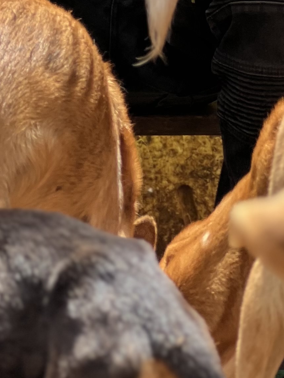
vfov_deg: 7.2
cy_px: -99
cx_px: 76
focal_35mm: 272
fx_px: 2975
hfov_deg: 5.5
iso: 25
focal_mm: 9
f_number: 2.8
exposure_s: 1/121
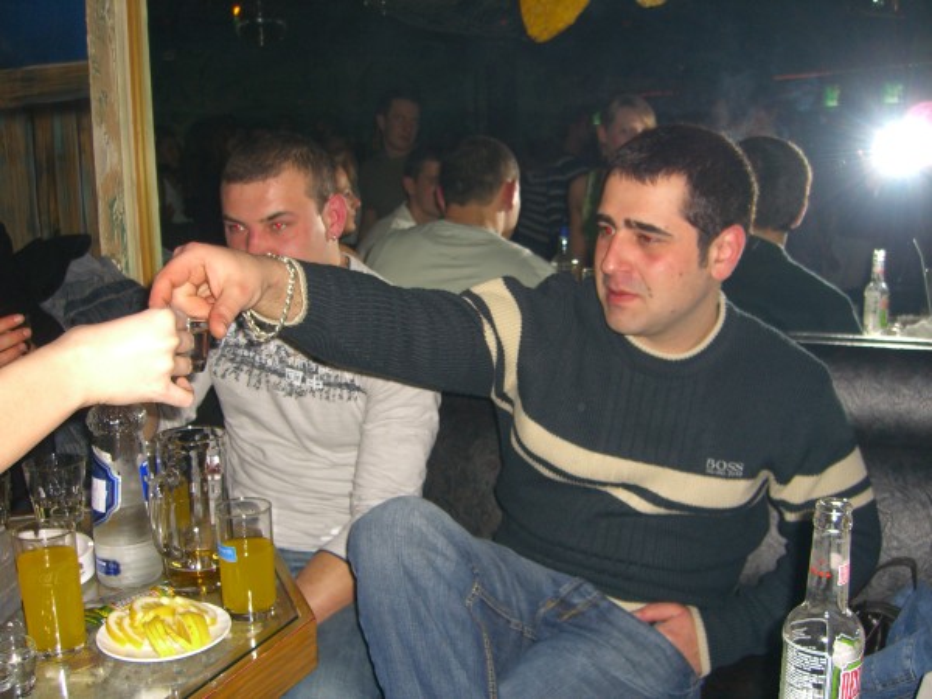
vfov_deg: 37.7
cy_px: 350
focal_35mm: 38
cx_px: 466
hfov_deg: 49.0
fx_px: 1023
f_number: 2.8
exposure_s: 1/60
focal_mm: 7.9
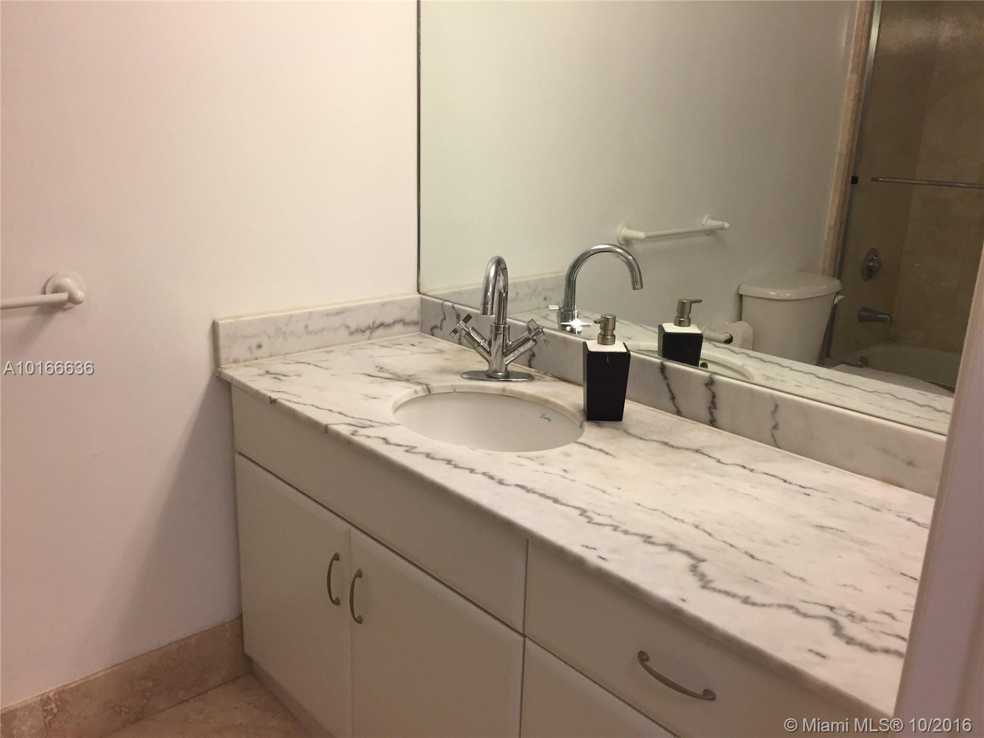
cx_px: 492
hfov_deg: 61.7
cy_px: 369
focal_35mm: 29
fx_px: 824
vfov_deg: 48.2
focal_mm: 4.15
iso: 50
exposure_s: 1/30
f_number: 2.2
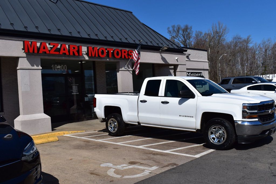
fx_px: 276
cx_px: 138
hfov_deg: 53.1
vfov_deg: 36.8
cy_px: 92
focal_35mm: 36
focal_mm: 24
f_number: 11
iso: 200
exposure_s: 1/640
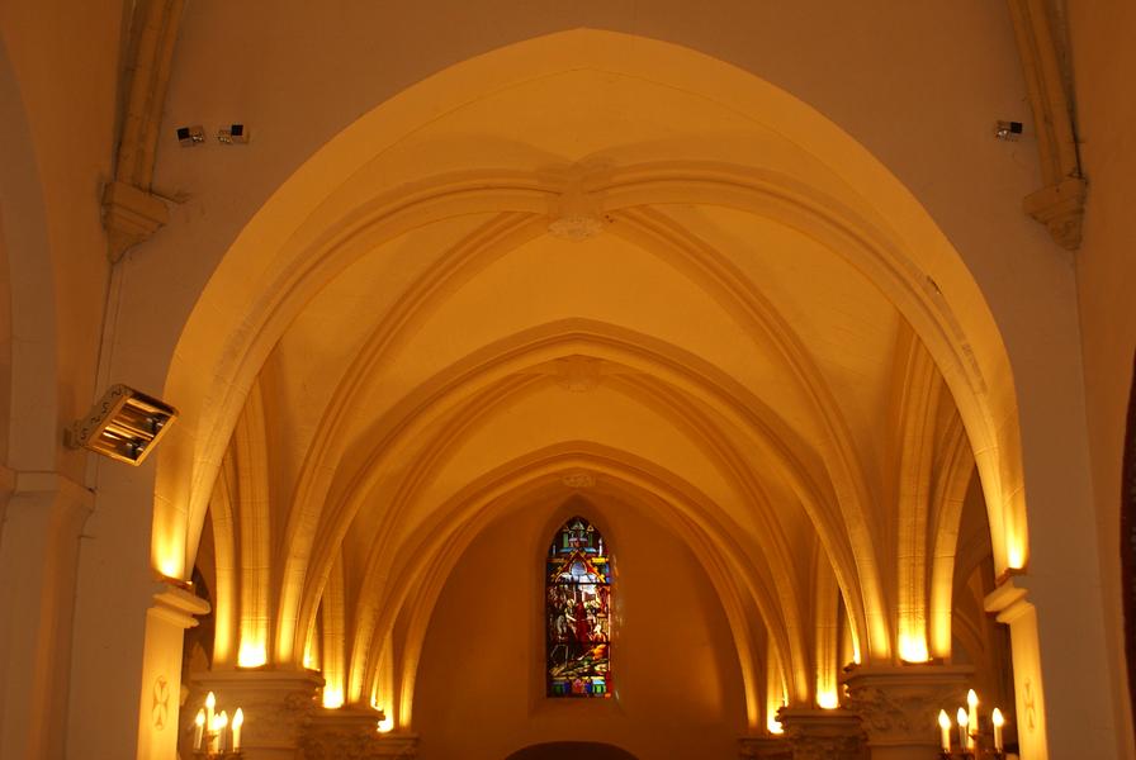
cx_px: 568
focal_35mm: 45
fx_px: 1422
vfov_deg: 30.0
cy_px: 380
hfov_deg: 43.6
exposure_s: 1/80
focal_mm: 30
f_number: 5
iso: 400
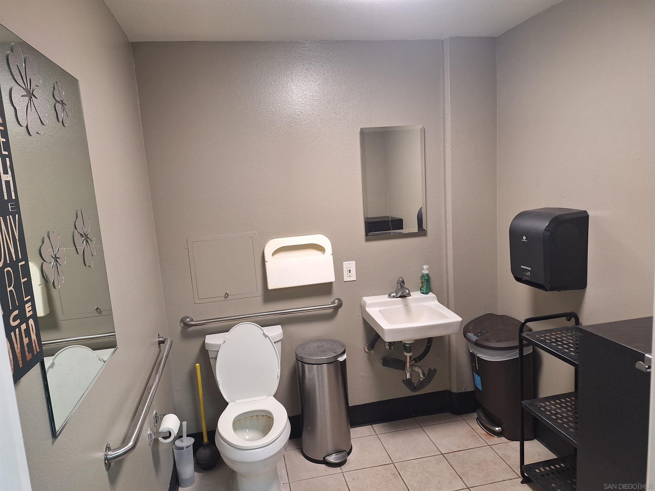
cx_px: 328
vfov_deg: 58.9
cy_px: 246
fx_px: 435
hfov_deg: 73.9
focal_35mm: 23
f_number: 1.8
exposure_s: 1/40
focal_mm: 5.54
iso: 125
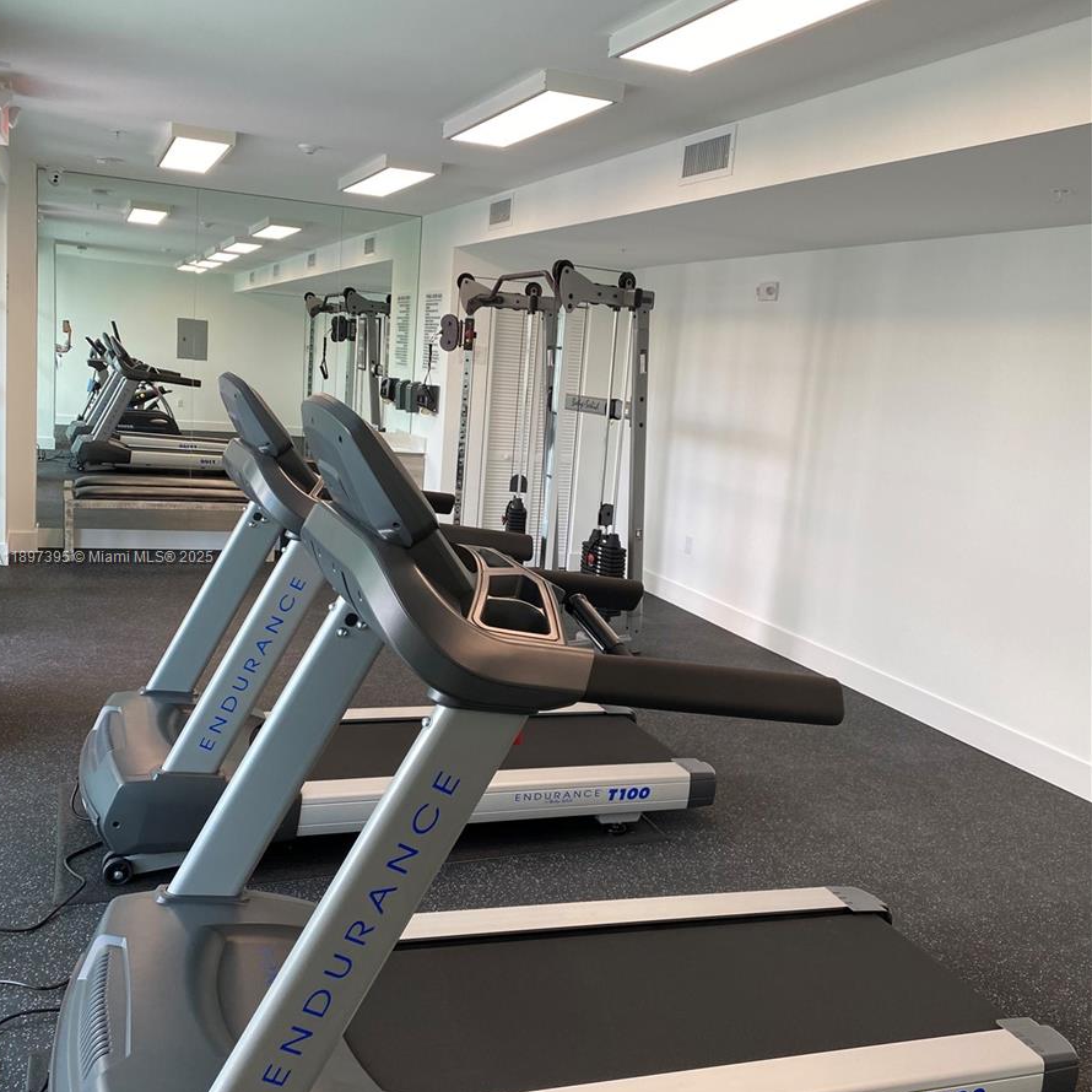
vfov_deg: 52.5
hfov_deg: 52.5
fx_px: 1106
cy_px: 558
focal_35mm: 31
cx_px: 541
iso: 64
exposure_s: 1/122
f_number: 1.8
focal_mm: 4.25
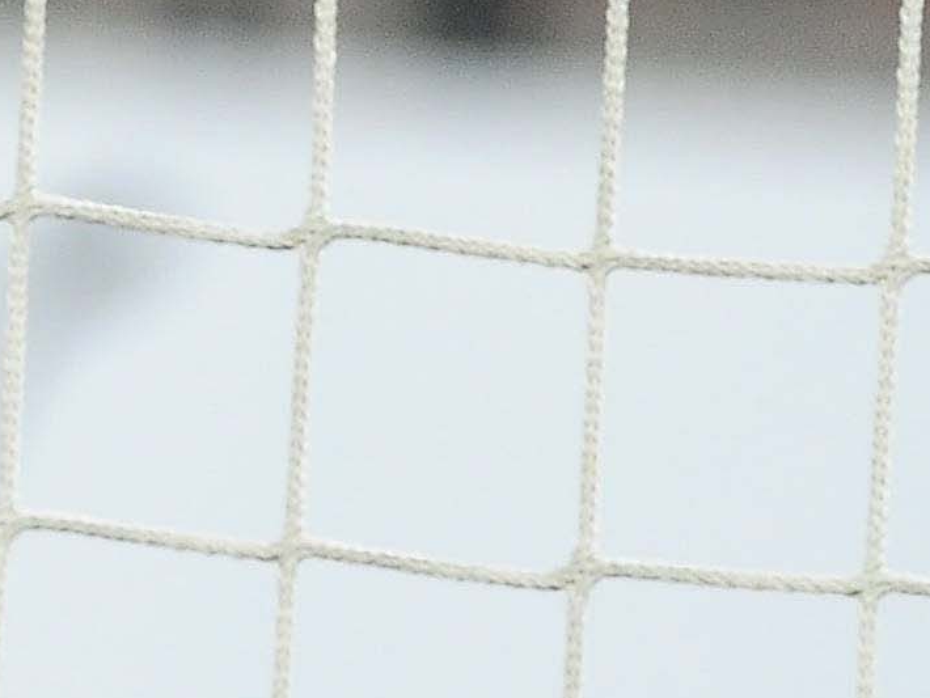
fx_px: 70144
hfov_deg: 0.8
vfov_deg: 0.6
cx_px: -893
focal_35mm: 2610
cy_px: -927
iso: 1250
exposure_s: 1/320
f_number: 2.8
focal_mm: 300
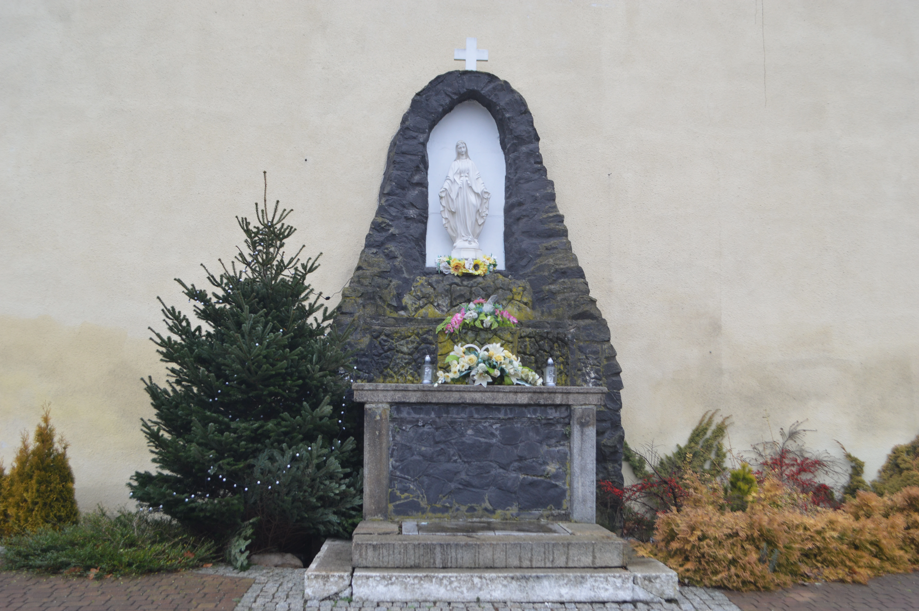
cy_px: 306
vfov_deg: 39.9
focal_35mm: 33
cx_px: 460
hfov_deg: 57.3
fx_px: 842
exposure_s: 1/125
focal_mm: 22
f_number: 5.6
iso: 320
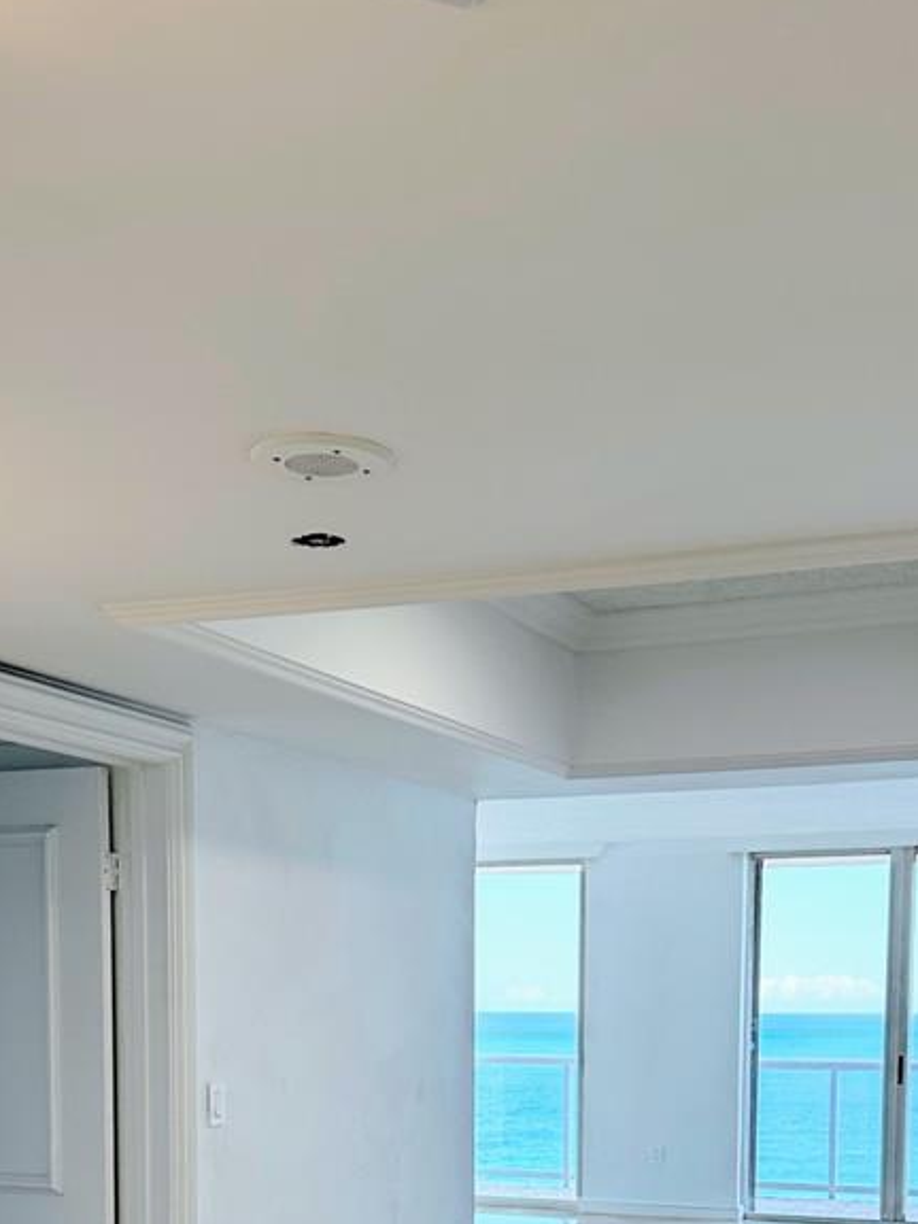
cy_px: 1128
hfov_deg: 29.1
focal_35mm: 50
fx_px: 1768
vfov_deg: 35.6
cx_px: 493
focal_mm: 6.86
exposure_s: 1/251
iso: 80
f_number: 1.78
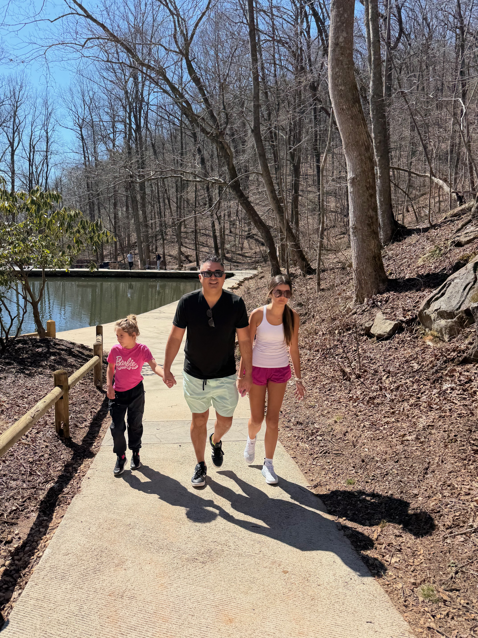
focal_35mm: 24
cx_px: 239
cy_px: 319
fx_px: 442
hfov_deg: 56.8
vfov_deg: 71.6
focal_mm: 6.76
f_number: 1.78
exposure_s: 1/3584
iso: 80
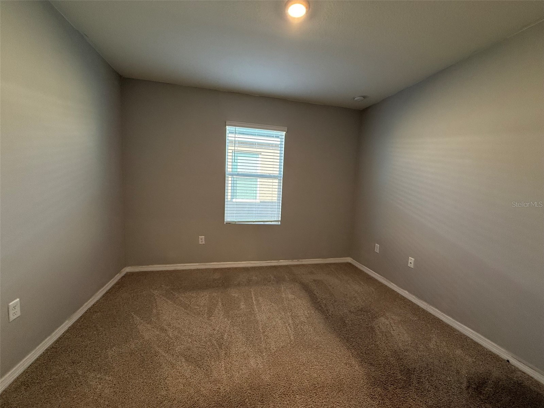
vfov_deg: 85.7
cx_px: 272
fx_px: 220
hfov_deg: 102.1
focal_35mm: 14
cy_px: 204
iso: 250
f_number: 2.2
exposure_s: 1/120
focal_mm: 2.22
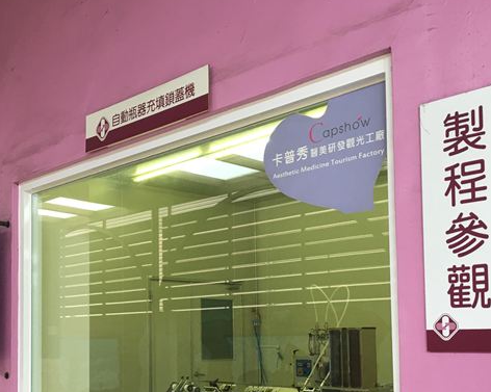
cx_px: 182
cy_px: 298
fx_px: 697
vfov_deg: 30.8
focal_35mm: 48
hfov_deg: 38.5
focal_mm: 4.15
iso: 25
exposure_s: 1/30
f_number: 2.2
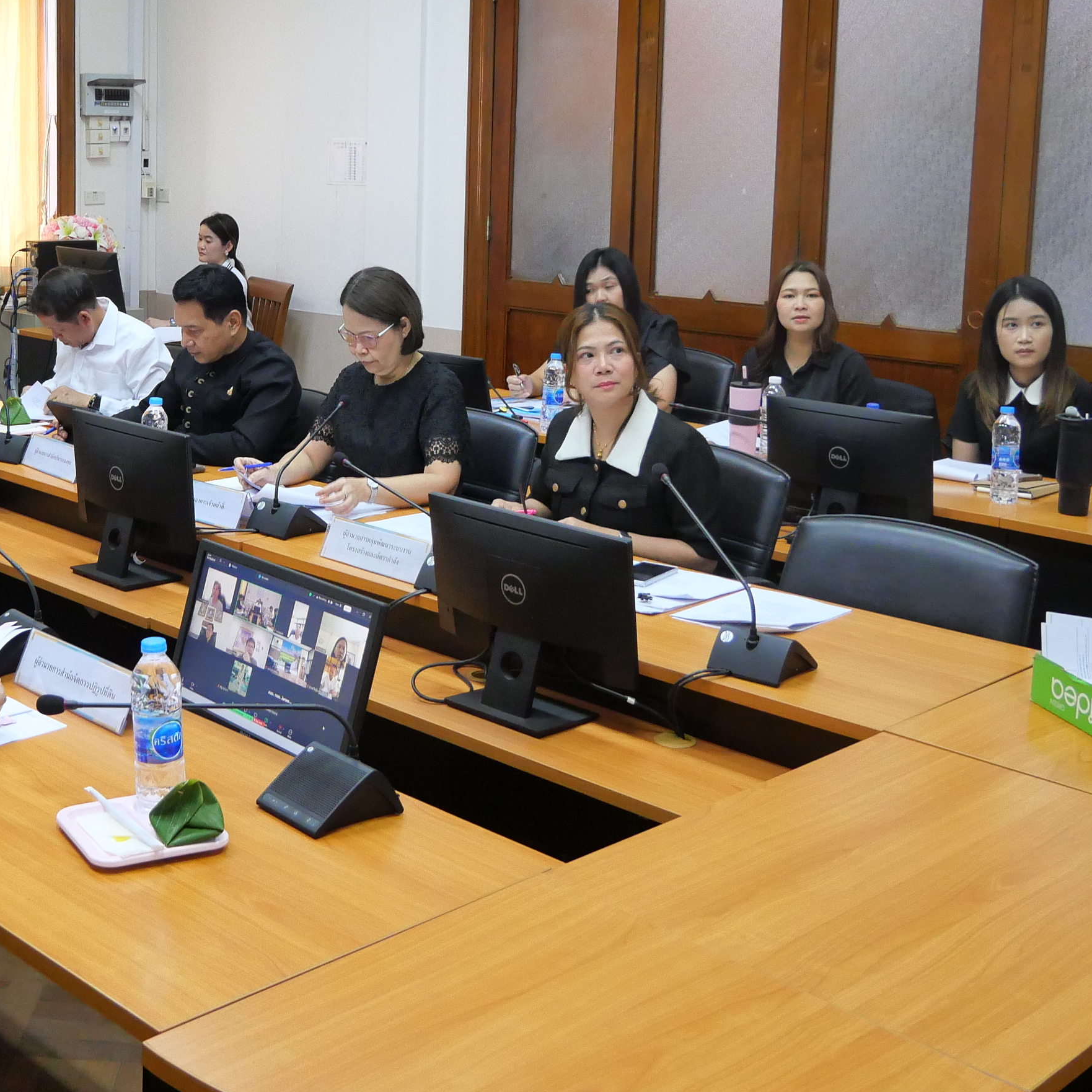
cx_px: 245
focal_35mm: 43
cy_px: 350
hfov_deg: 38.0
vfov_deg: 38.6
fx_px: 1535
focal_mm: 12
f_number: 3.5
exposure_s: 1/60
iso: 1600
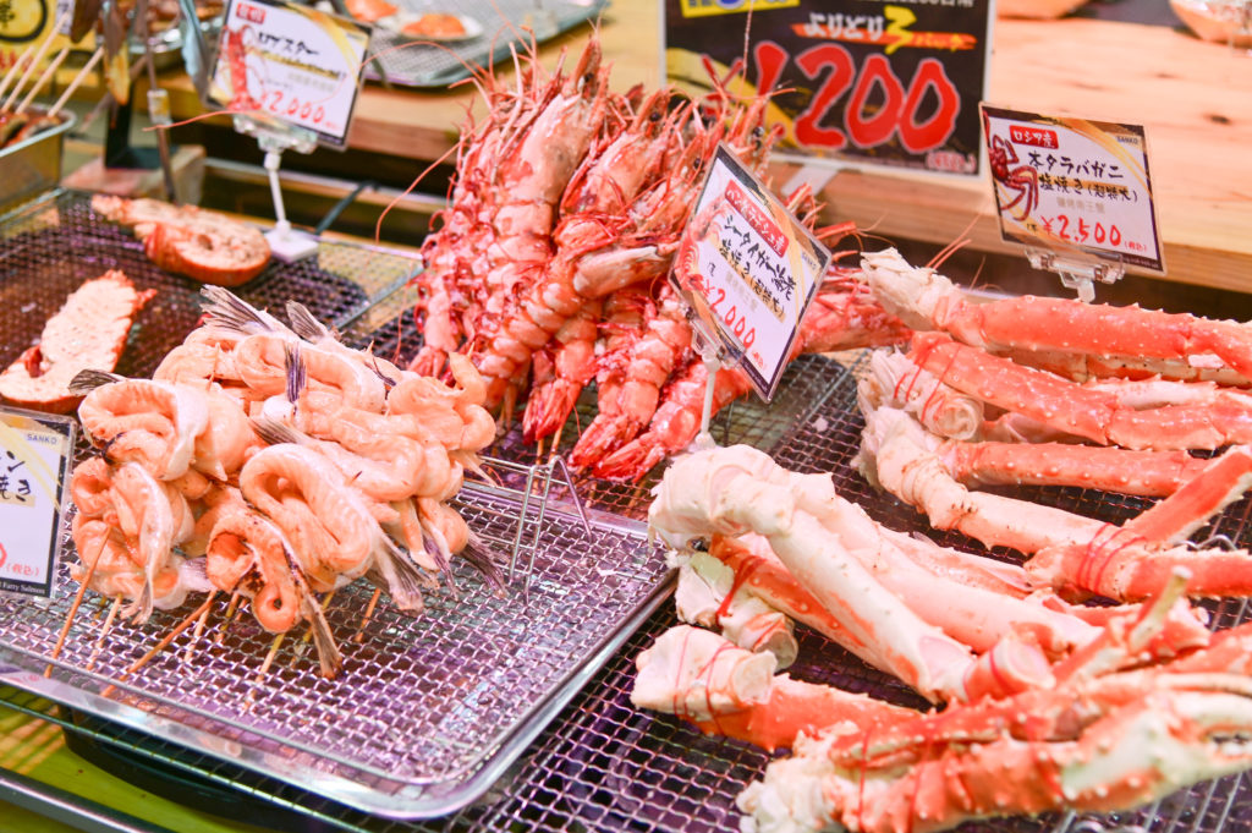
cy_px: 416
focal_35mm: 50
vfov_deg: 26.9
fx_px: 1737
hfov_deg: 39.6
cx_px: 626
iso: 110
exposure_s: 1/50
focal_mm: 50
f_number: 4
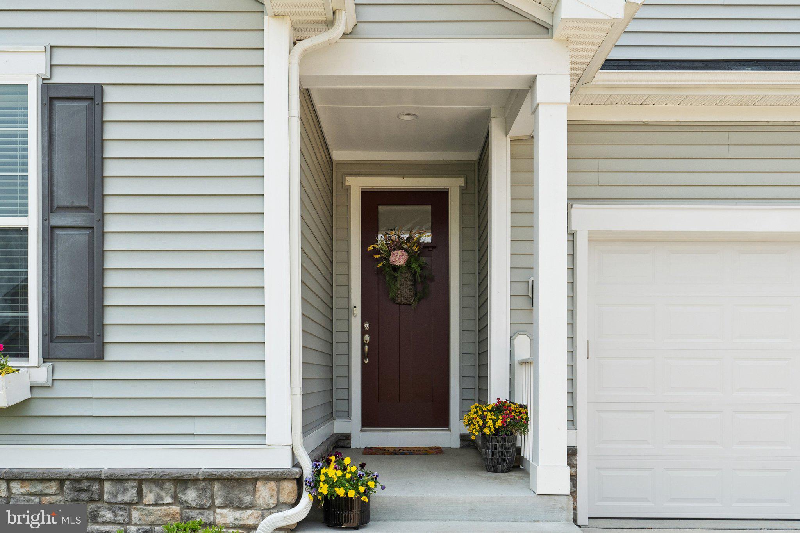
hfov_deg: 61.9
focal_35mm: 30
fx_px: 667
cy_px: 266
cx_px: 400
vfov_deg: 43.6
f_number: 8
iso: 400
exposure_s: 1/500
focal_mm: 20
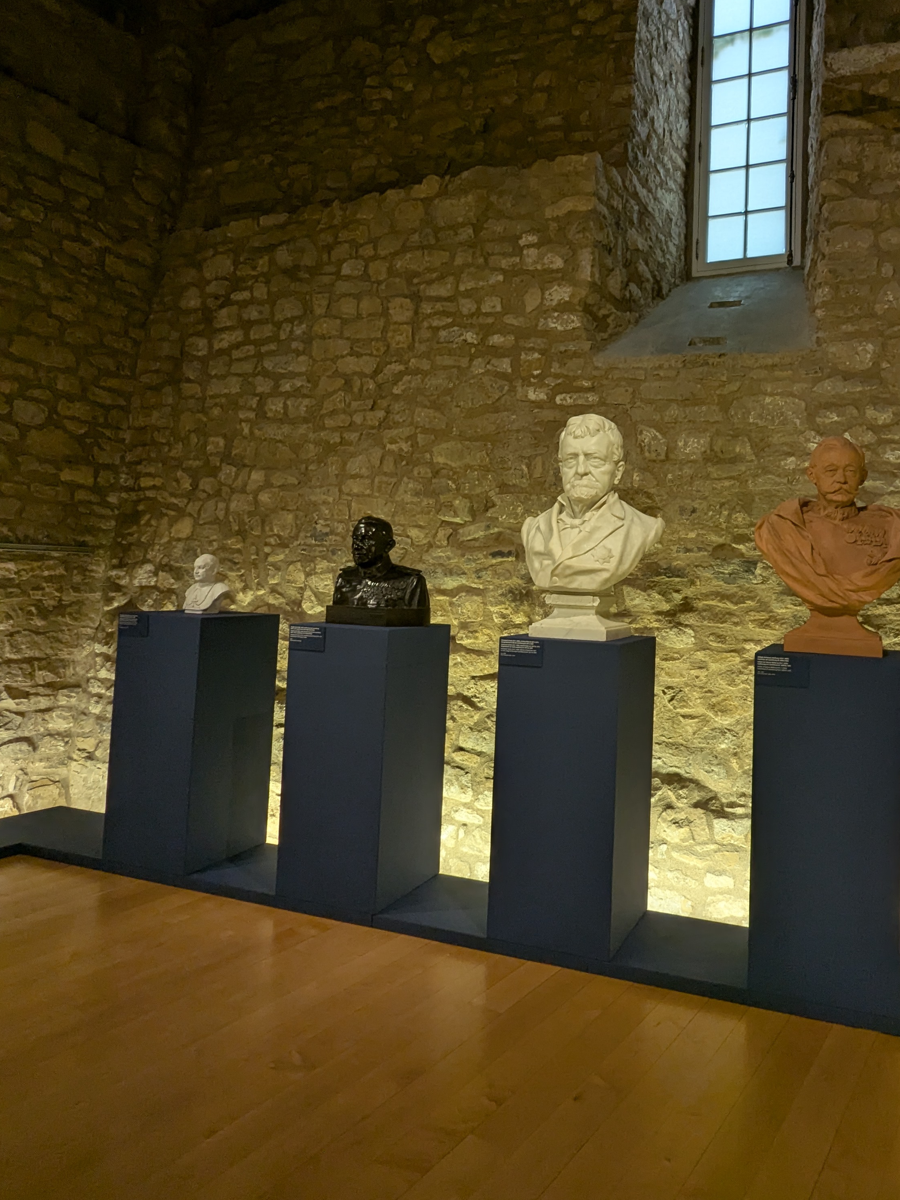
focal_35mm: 22
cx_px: 618
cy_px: 536
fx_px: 762
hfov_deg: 59.3
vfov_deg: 76.1
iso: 102
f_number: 2.2
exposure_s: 1/50
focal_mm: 2.35
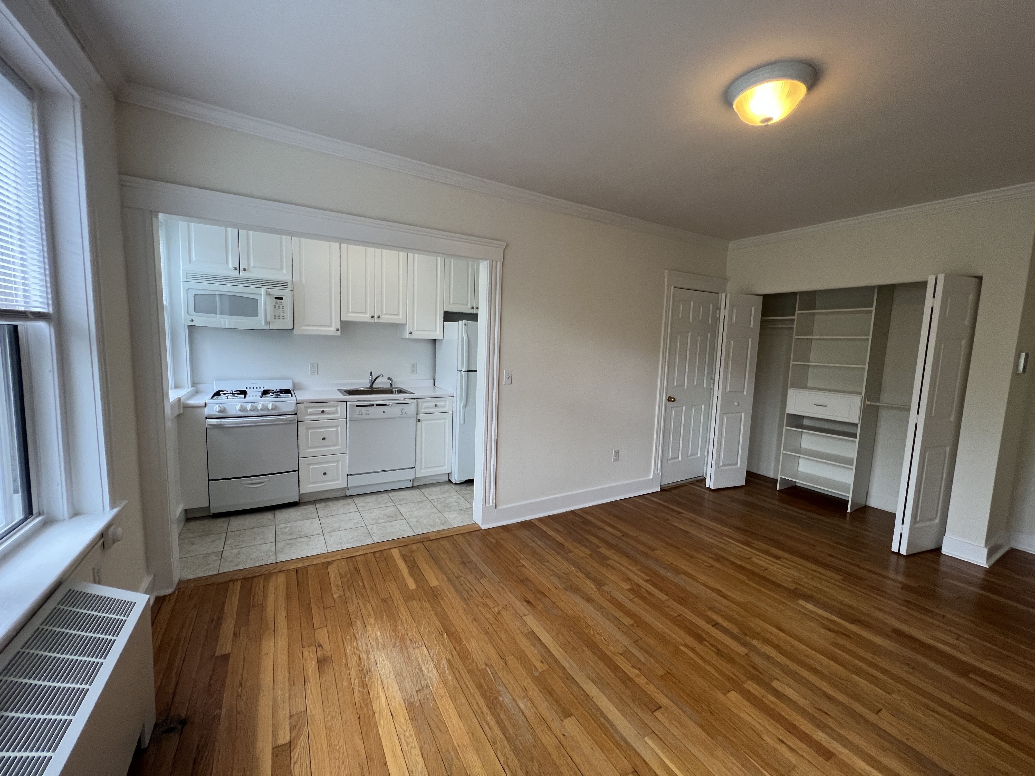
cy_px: 388
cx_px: 518
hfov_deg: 106.2
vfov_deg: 89.9
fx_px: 389
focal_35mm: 13
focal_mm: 1.57
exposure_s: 1/120
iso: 160
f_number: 1.8
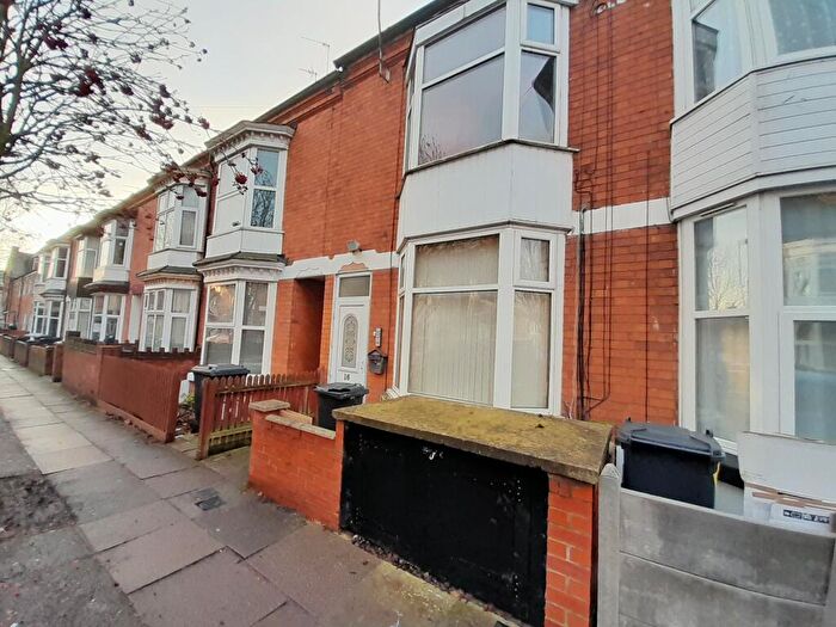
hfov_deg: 106.2
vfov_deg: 89.9
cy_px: 314
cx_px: 418
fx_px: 314
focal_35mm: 13
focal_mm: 1.13
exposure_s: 1/100
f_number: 2.2
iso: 80
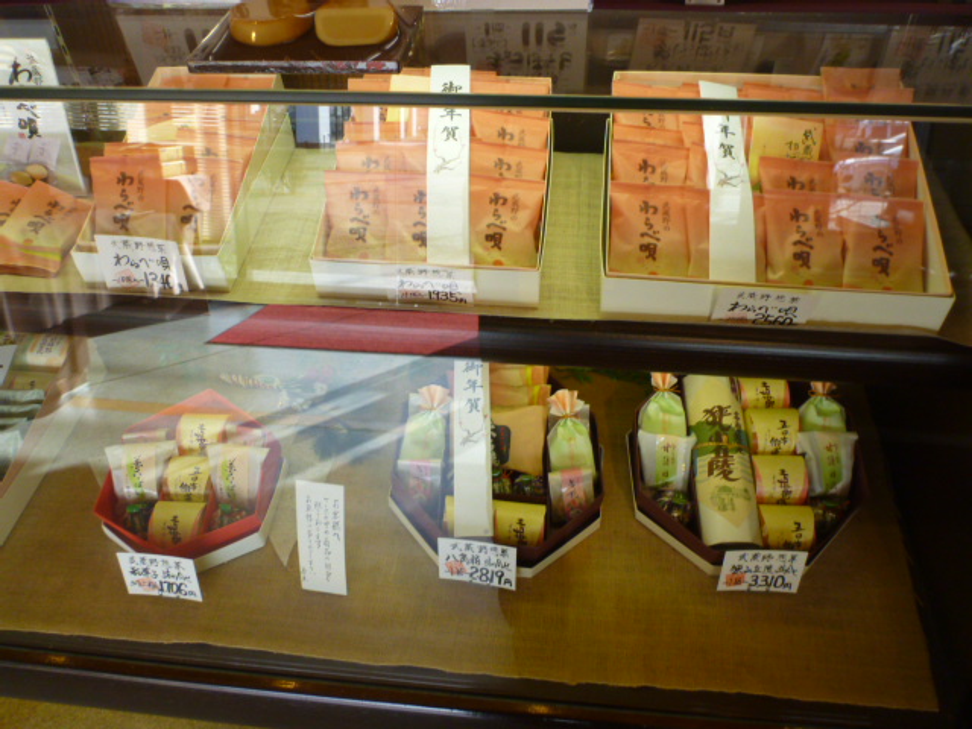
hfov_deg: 63.4
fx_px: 786
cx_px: 486
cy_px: 364
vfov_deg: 49.7
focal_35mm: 28
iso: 250
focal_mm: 4.9
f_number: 3.3
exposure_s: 1/125
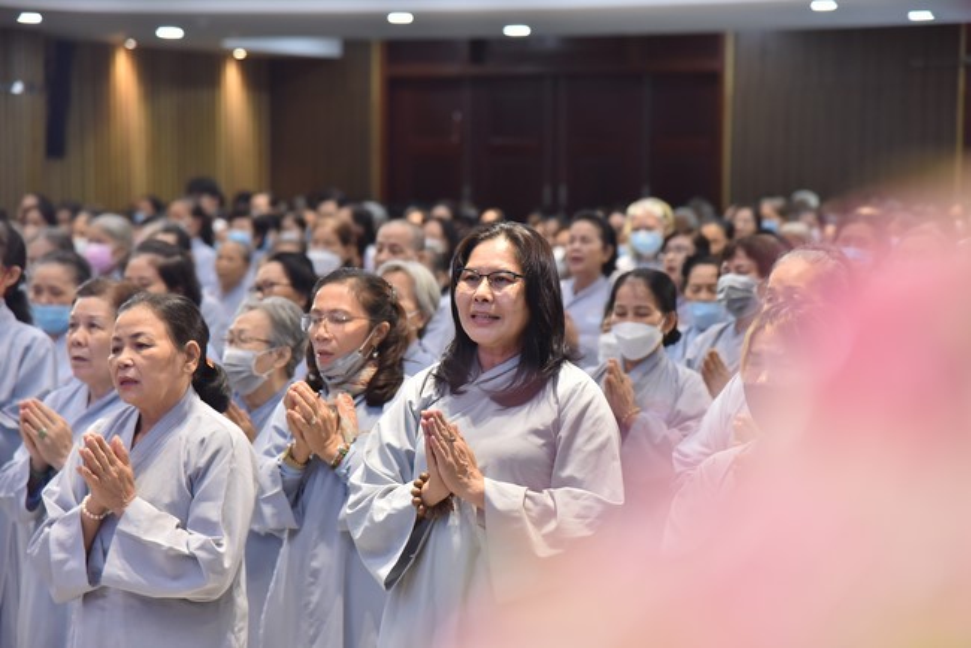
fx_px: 3238
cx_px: 486
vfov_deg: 11.4
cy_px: 324
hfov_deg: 17.1
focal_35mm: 120
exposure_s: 1/160
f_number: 4.5
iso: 2000
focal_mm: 120
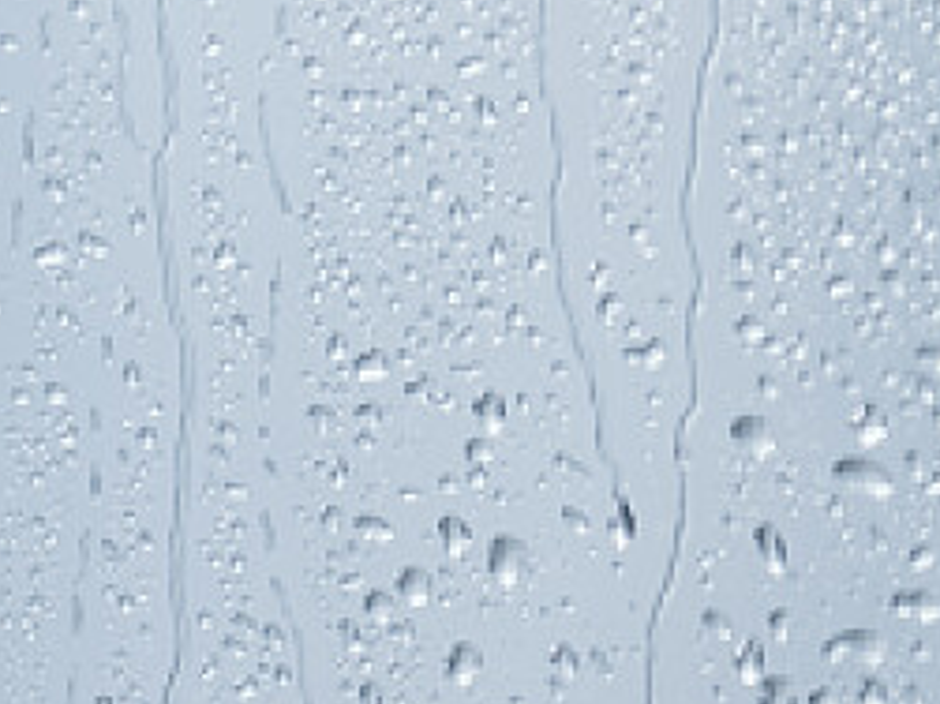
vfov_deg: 1.2
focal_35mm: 1250
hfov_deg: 1.6
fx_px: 33928
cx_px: 3326
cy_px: -657
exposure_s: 1/200
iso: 160
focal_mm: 170
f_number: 4
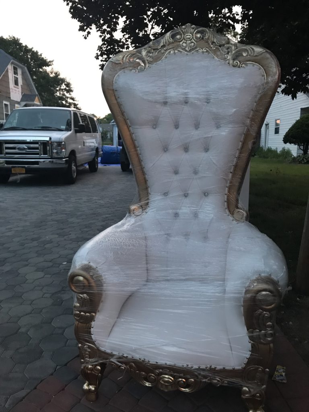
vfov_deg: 63.4
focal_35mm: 28
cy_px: 206
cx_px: 154
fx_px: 333
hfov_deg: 49.7
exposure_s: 1/12
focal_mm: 3.99
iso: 100
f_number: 1.8
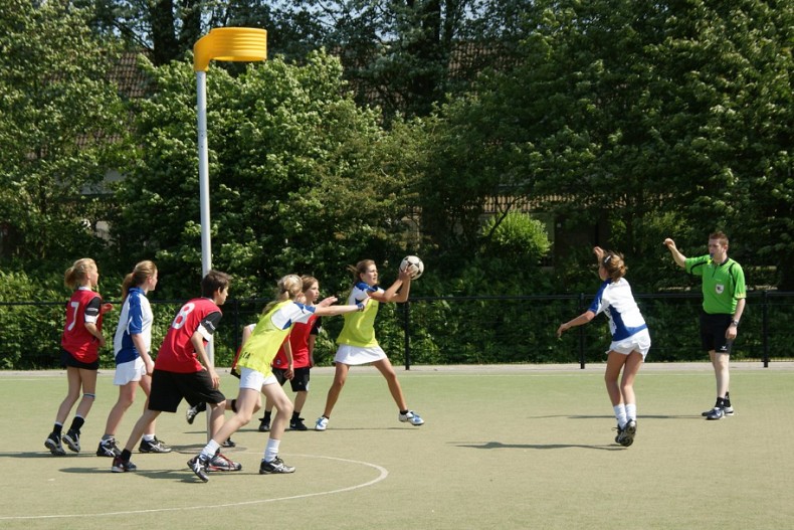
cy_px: 265
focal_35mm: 82
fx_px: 1820
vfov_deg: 16.6
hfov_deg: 24.6
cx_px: 397
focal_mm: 55
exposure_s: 1/400
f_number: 6.3
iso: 200
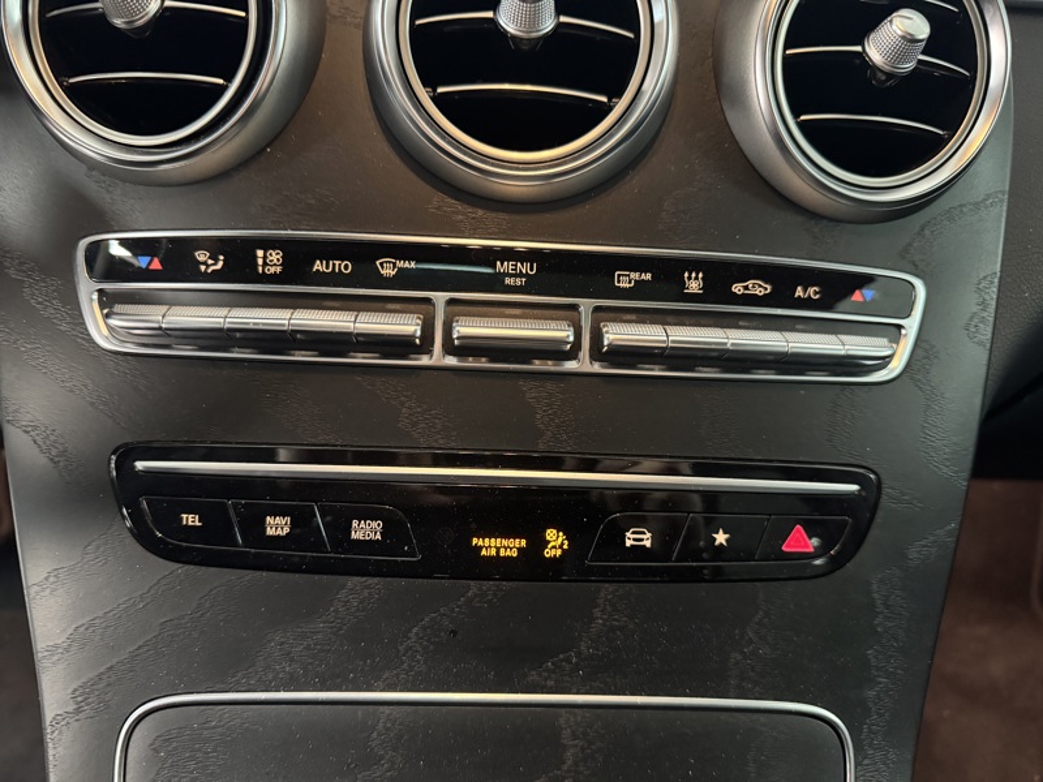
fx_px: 723
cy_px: 391
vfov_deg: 56.8
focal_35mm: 24
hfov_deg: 71.6
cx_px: 522
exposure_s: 1/33
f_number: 1.78
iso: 800
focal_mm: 6.76
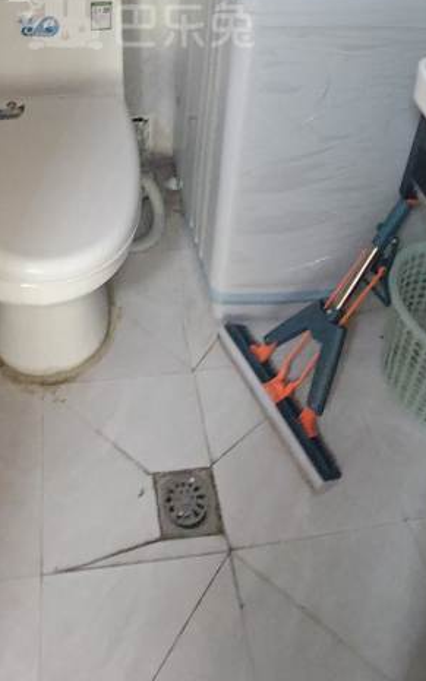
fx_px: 632
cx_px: 138
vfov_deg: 47.7
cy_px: 11
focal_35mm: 34
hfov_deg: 36.8
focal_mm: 2.16
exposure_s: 1/25
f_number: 2.2
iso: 1250
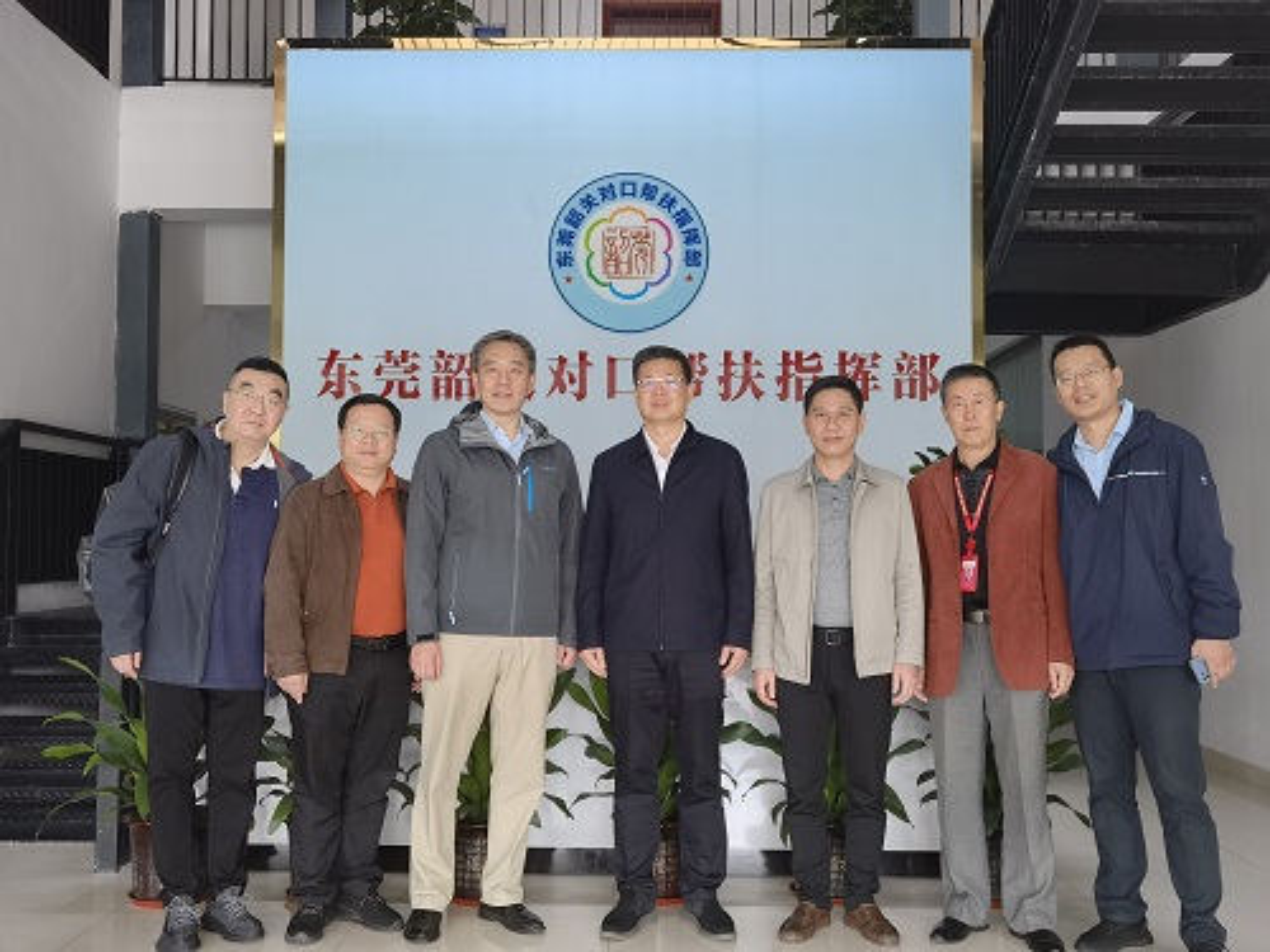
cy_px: 476
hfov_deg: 52.6
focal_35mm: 35
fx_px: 1284
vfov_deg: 40.7
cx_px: 635
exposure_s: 1/145
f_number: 1.9
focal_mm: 6.67
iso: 50
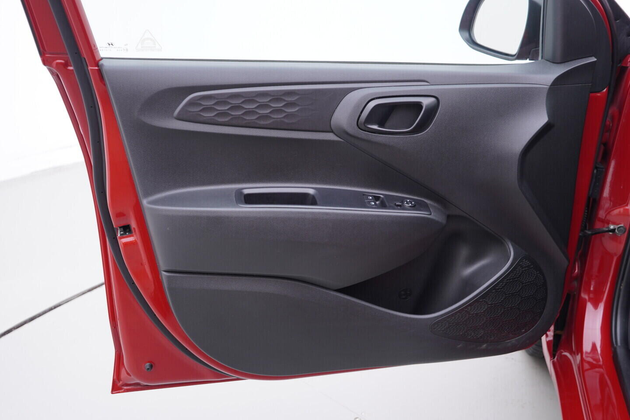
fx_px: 630
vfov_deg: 36.9
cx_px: 315
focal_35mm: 36
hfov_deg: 53.1
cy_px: 210
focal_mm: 24
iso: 125
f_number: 2.8
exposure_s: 1/40
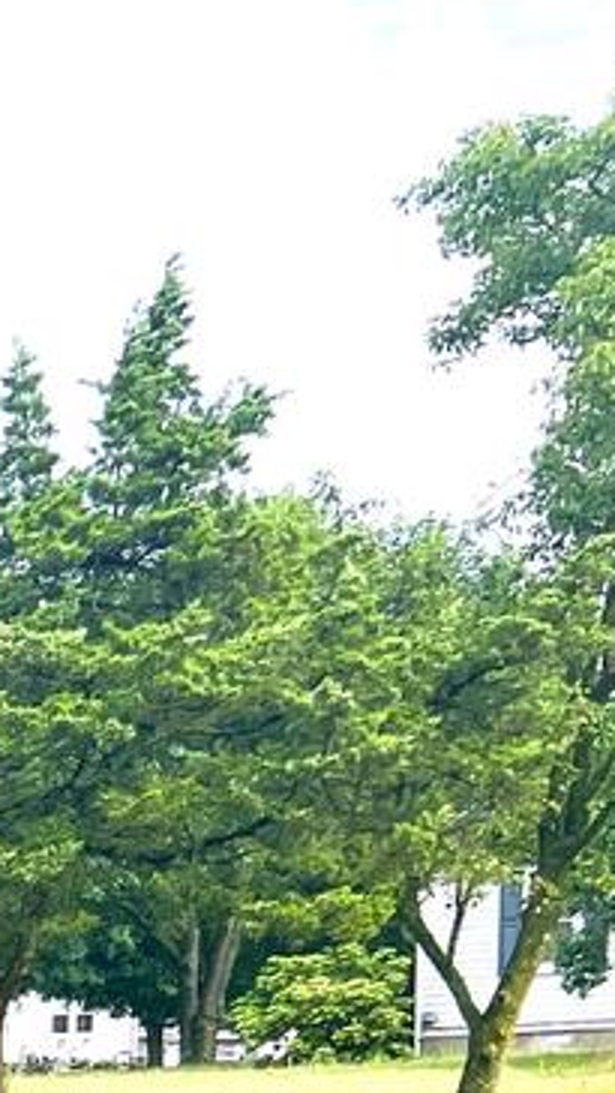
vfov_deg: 17.8
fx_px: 3244
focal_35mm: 112
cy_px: 1459
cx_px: -1380
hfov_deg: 8.5
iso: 50
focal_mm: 5.7
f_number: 1.5
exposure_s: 1/2994
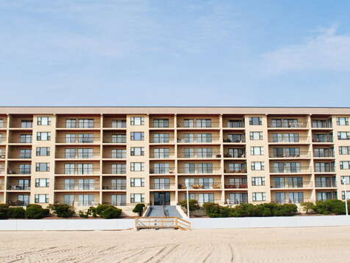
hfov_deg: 44.8
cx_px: 163
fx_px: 425
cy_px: 149
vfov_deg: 34.3
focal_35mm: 42
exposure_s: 1/250
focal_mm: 18
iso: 125
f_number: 10
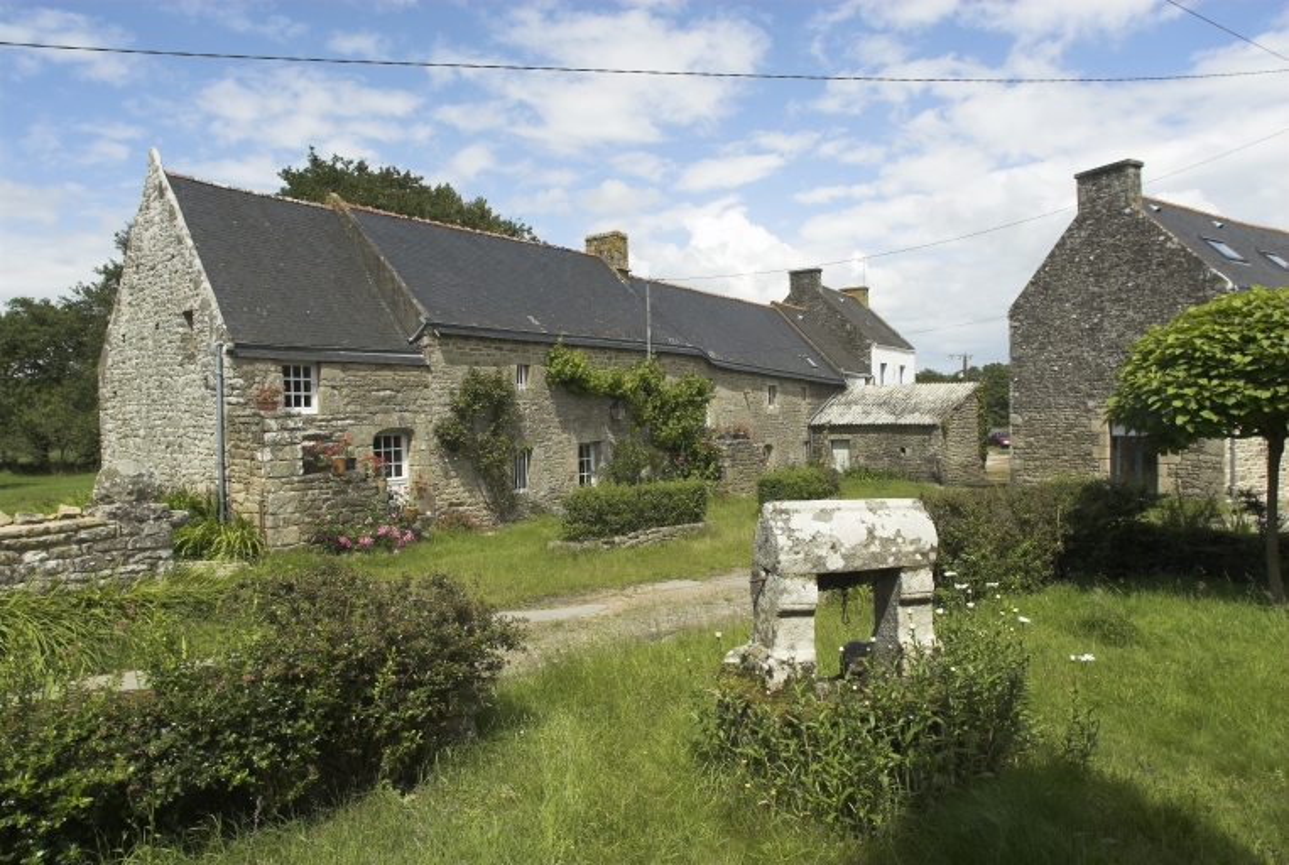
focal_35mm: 21
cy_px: 432
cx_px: 644
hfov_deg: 81.1
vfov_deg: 59.7
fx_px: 753
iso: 100
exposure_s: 1/180
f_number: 9
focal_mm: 14
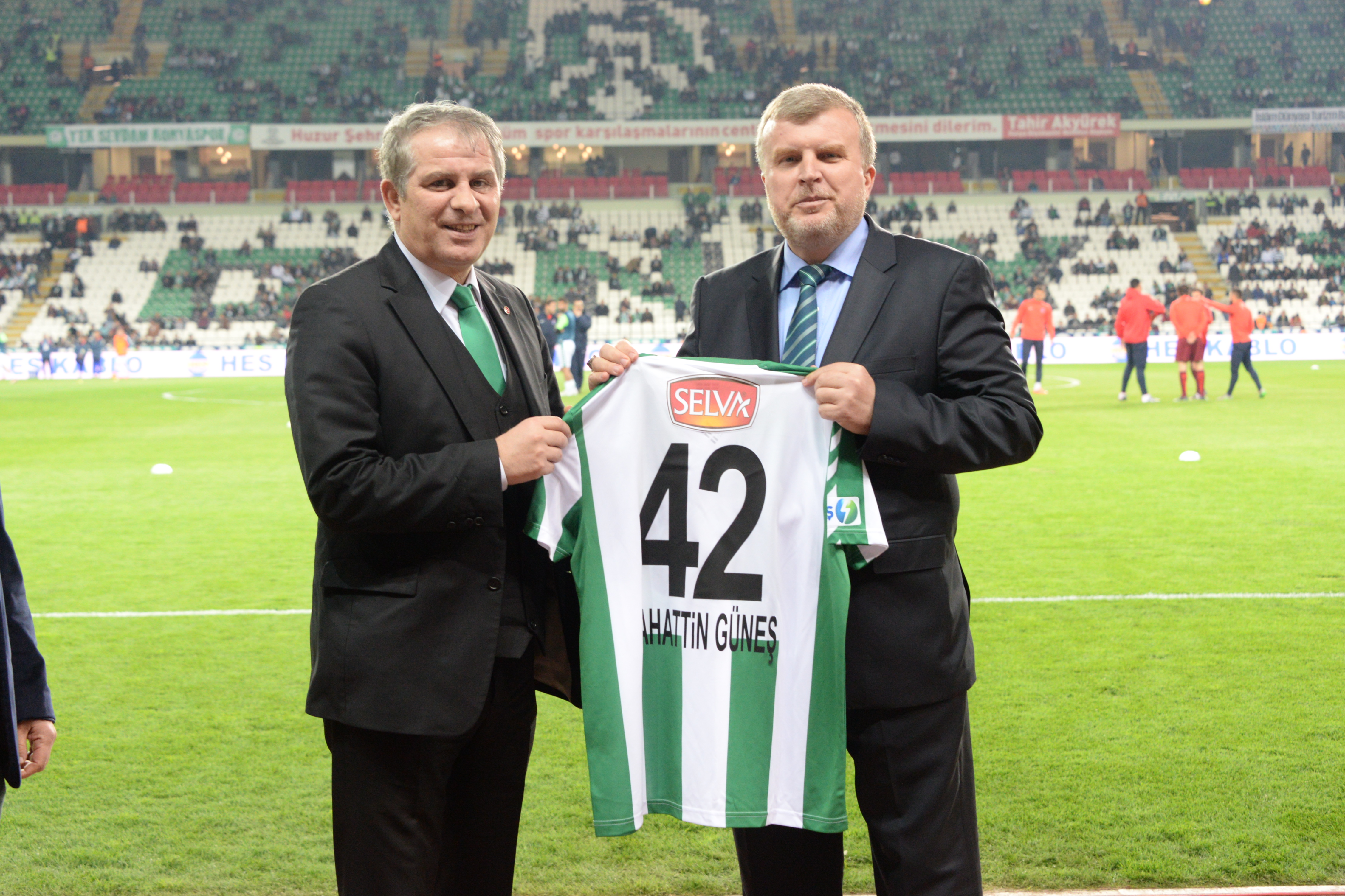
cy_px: 448
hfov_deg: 35.6
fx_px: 2092
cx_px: 672
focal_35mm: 56
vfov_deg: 24.2
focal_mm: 56
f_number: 5.6
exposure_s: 1/250
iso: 3200
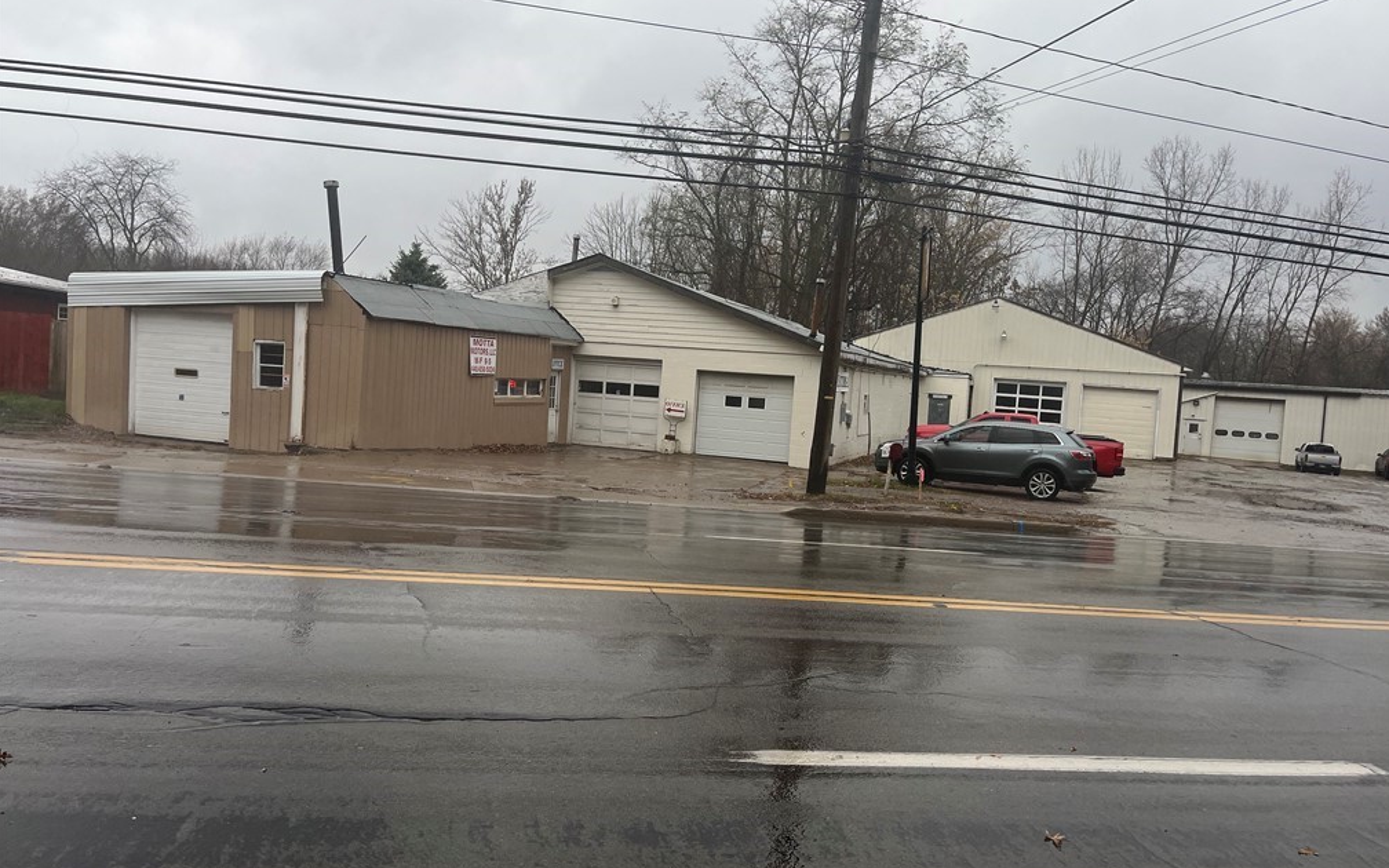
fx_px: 1060
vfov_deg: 44.5
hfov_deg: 66.5
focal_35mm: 28
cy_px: 422
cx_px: 701
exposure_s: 1/295
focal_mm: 5.1
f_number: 1.6
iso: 50
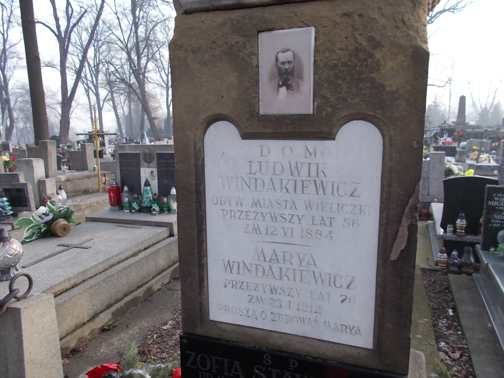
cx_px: 257
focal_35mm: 27
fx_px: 393
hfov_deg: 65.3
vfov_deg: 51.4
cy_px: 189
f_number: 3.2
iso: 80
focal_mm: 4.6
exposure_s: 1/160
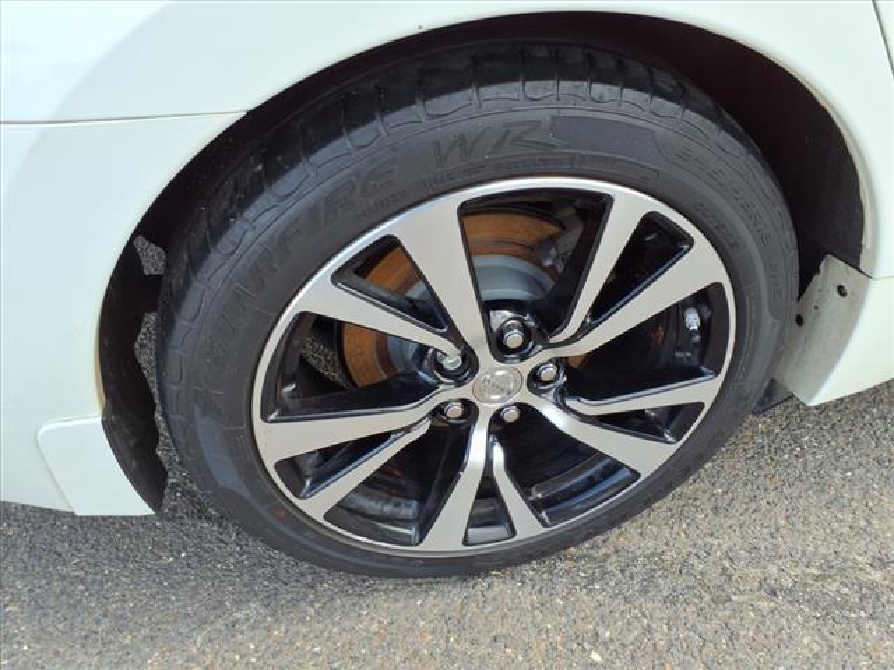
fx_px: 697
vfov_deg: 51.4
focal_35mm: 27
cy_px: 335
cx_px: 447
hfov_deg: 65.3
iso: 40
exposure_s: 1/370
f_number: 1.9
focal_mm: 3.58
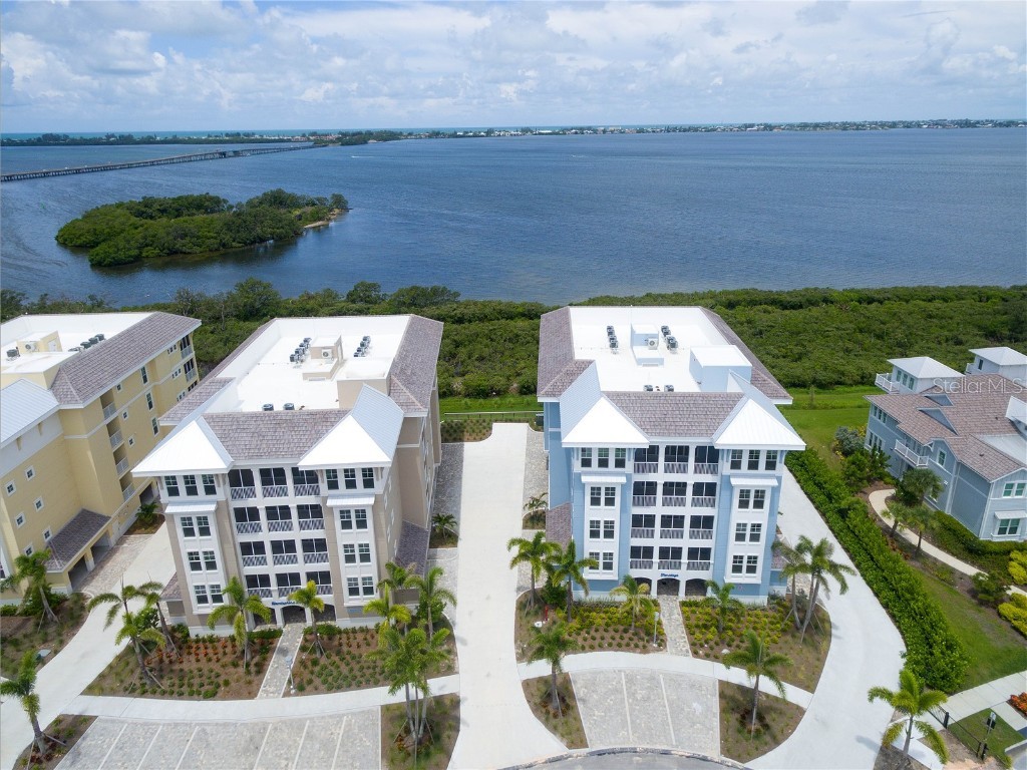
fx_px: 593
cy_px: 385
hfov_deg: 81.7
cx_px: 514
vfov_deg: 66.0
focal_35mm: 20
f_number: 2.8
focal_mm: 3.61
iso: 100
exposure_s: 1/1250
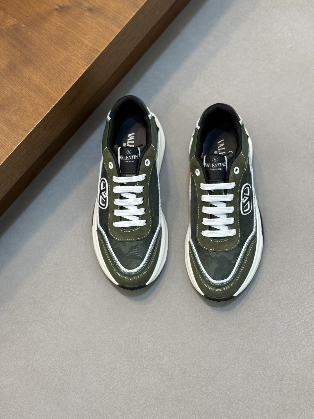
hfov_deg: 30.3
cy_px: 210
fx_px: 581
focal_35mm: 48
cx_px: 157
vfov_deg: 39.7
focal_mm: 6.76
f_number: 1.78
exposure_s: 1/50
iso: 64
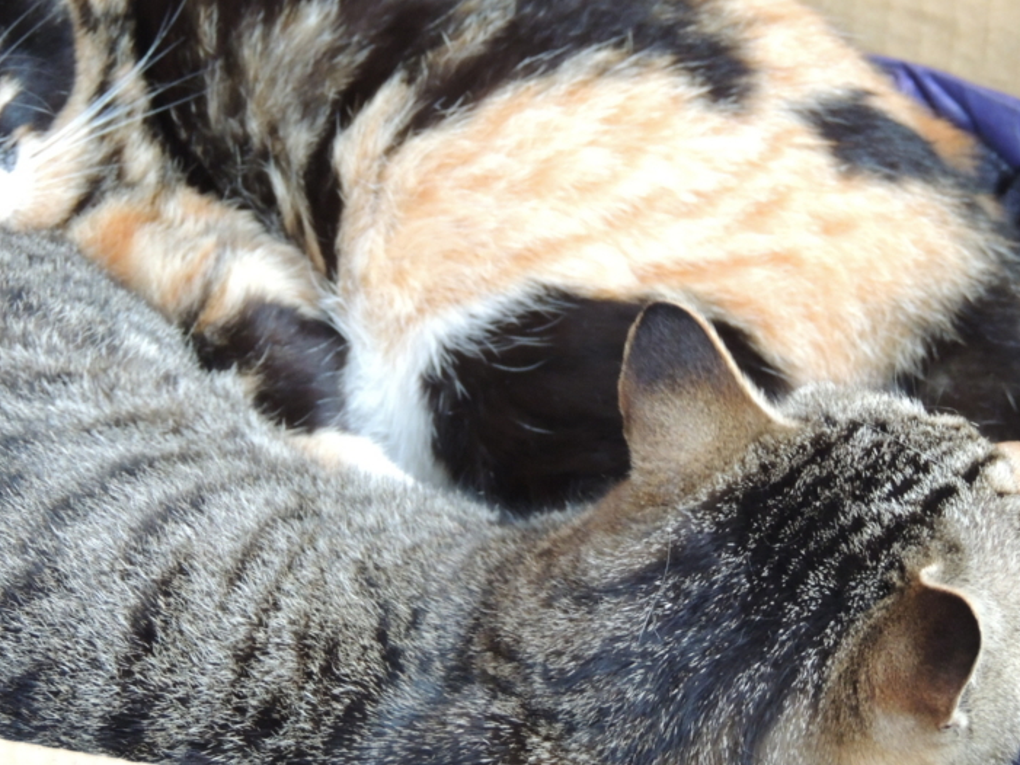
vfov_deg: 7.0
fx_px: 6218
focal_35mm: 211
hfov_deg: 9.4
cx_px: 503
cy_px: 337
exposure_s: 1/15
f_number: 4.6
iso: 800
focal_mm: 33
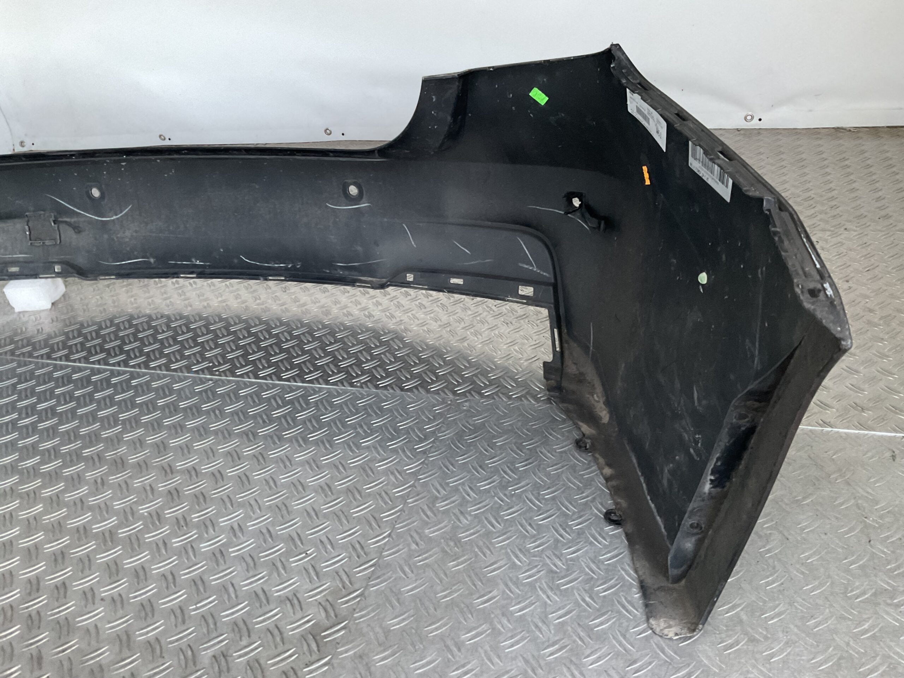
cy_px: 339
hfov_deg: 61.7
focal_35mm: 29
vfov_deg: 48.2
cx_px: 452
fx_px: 757
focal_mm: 3
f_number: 1.8
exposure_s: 1/50
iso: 160
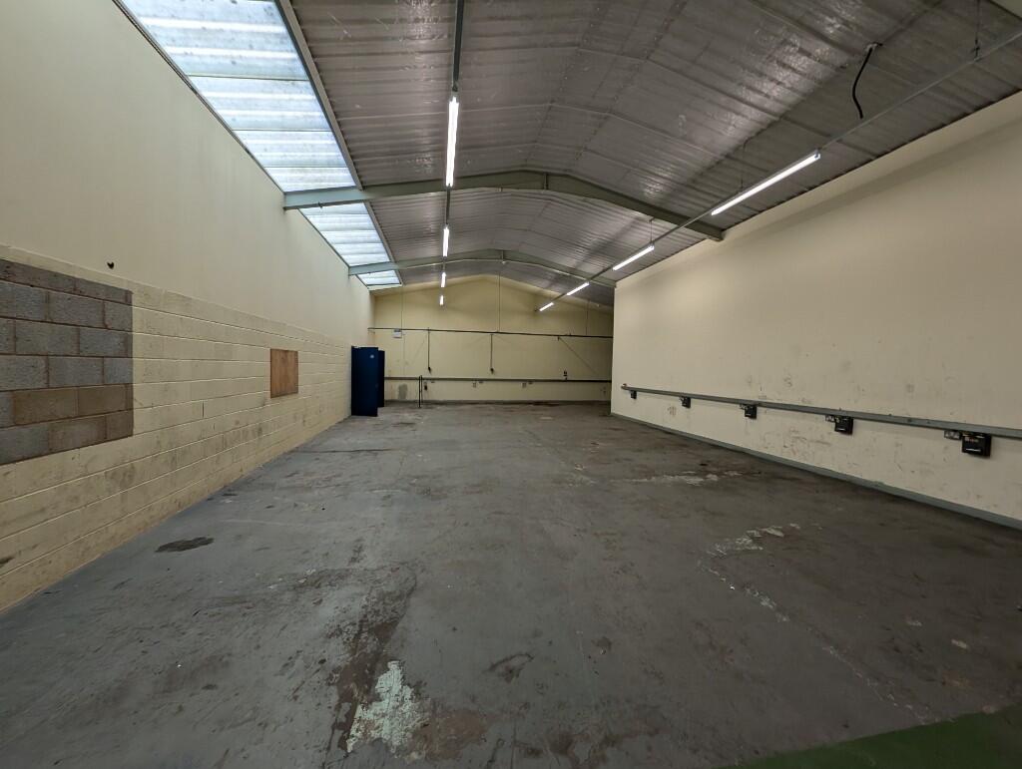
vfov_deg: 94.6
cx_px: 511
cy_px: 384
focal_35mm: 12
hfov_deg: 110.5
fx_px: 355
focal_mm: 2.23
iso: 71
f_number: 1.95
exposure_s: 1/100
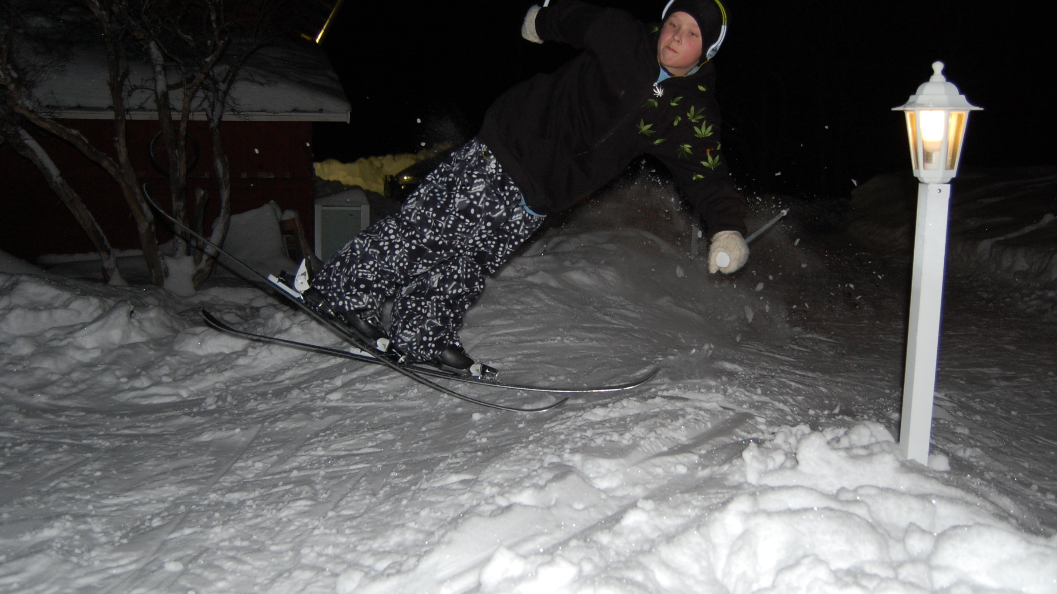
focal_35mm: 35
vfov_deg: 33.7
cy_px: 274
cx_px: 570
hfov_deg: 56.6
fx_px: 981
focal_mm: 18
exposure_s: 1/60
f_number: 3.5
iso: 400
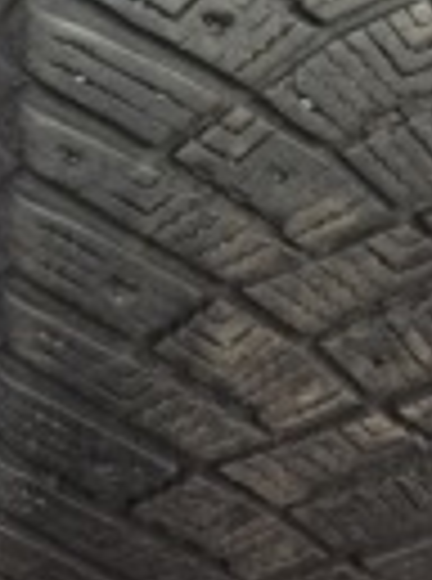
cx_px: -99
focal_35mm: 101
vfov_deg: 18.2
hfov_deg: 14.1
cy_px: -175
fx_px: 1689
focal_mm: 4.15
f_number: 2.2
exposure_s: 1/17
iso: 400
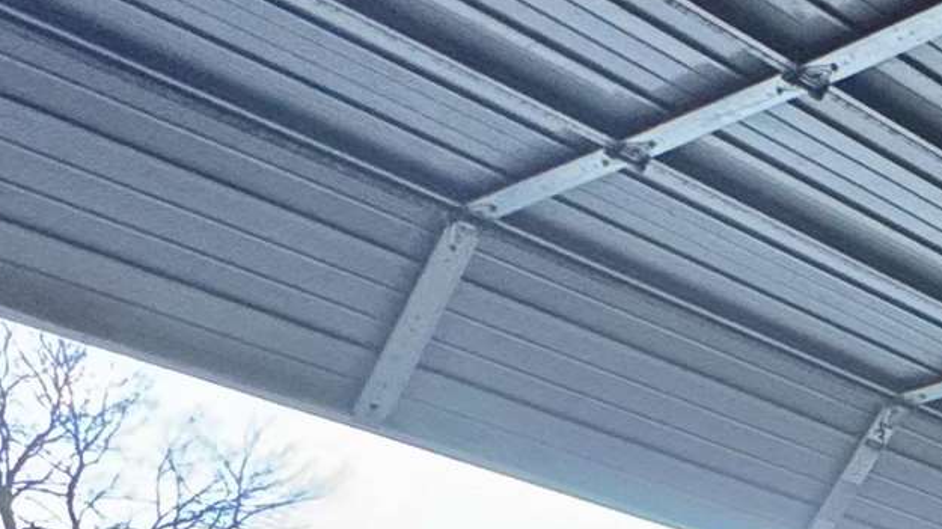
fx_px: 1873
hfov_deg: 19.9
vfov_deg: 13.6
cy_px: 1075
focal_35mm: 75
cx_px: 1736
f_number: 2.2
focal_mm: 2.22
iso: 200
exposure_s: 1/60
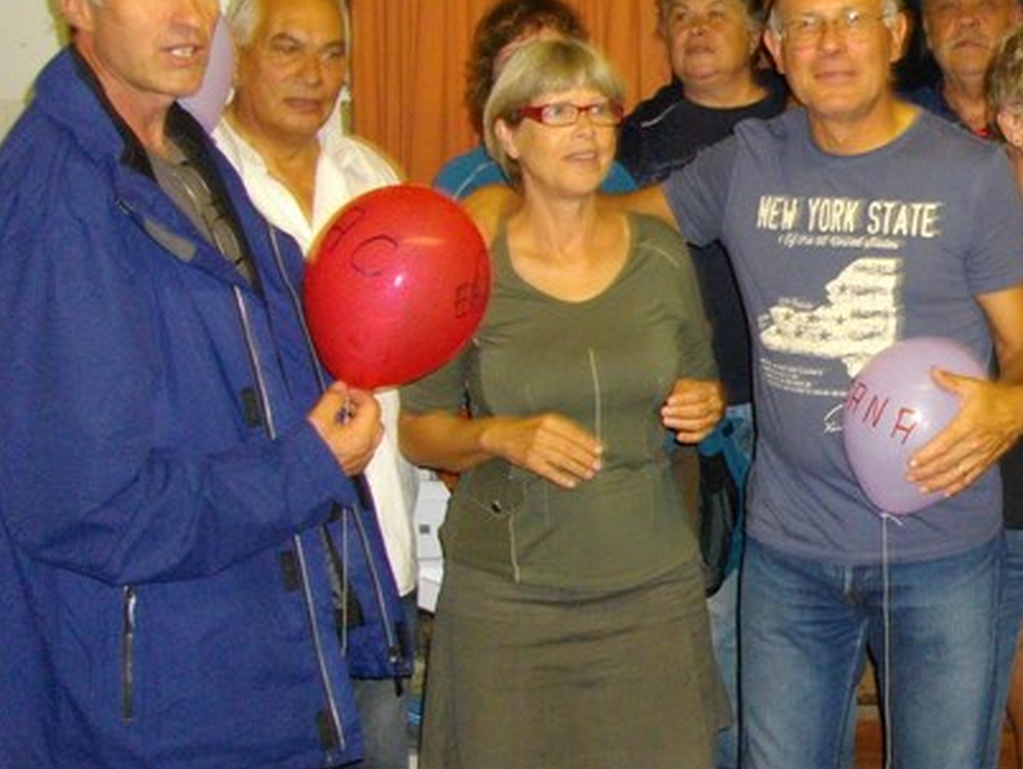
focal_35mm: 62
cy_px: 313
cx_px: 973
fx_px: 1833
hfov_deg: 29.5
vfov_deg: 23.6
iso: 271
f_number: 2.9
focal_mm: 5.7
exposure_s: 1/20
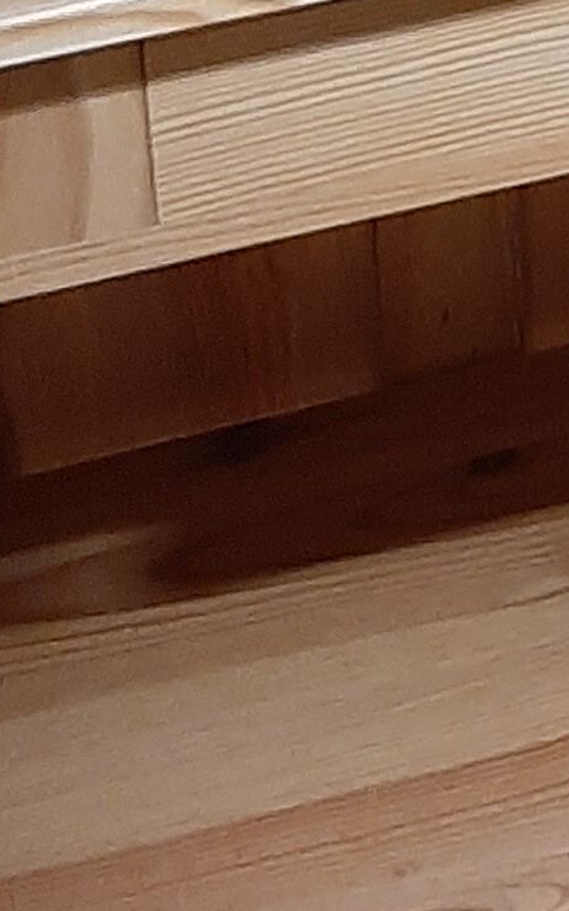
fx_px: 3722
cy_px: -440
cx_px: 806
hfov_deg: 8.6
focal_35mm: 150
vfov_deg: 13.2
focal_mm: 3.93
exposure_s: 1/25
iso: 320
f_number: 1.7
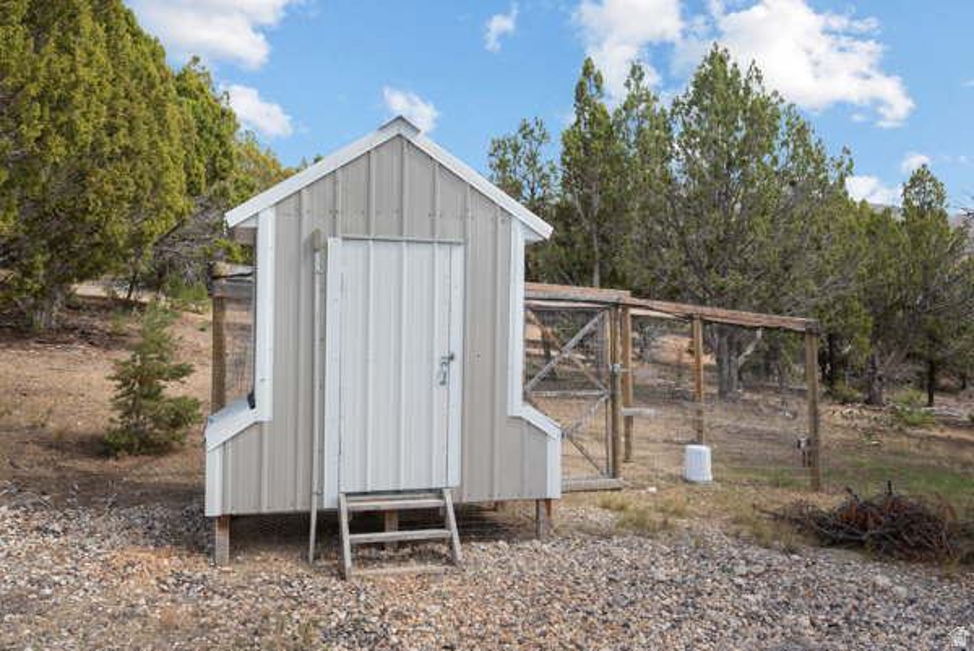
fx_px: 812
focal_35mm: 30
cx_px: 487
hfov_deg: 61.9
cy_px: 326
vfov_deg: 43.7
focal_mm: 30
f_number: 8
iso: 800
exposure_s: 1/125
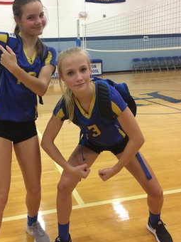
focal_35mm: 41
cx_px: 64
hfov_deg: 34.9
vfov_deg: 45.7
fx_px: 286
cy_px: 107
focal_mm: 4.15
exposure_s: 1/30
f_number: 2.2
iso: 50
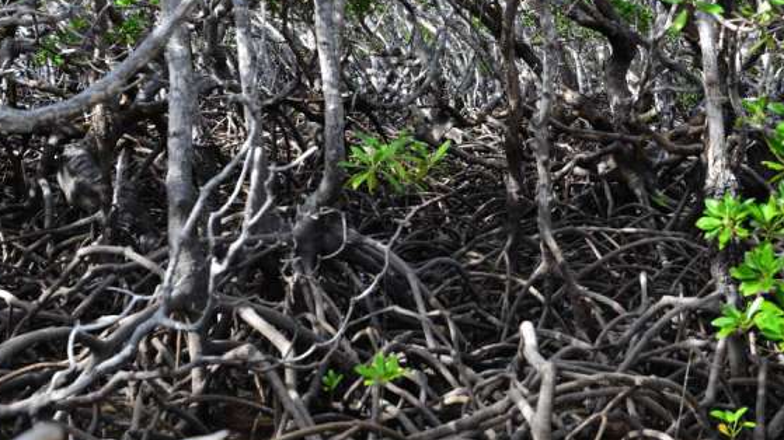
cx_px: 450
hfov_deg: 36.5
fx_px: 1185
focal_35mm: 57
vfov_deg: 20.9
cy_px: 109
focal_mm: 38
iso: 250
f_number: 6.3
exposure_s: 1/160
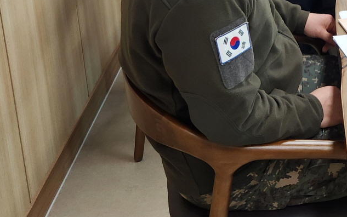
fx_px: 728
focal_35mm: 77
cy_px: -145
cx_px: 405
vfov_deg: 15.2
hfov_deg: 24.5
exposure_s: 1/120
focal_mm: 5.4
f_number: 1.8
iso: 160
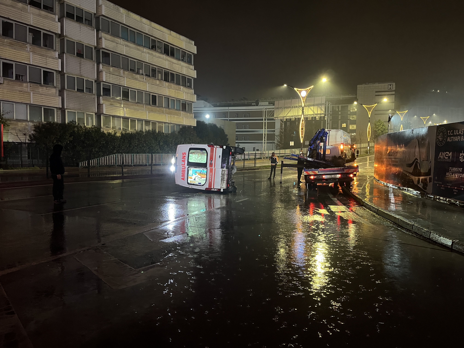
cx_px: 232
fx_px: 349
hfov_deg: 67.3
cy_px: 174
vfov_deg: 53.1
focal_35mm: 26
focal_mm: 5.1
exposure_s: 1/25
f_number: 1.6
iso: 640
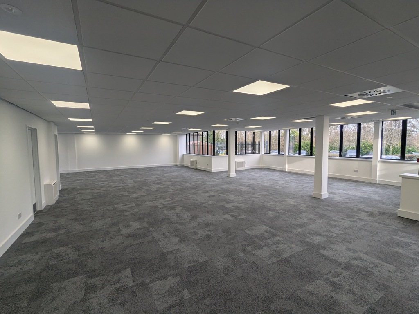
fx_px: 194
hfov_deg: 94.5
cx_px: 210
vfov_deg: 78.1
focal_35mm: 16
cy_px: 157
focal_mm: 2.35
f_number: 2.2
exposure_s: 1/161
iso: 45
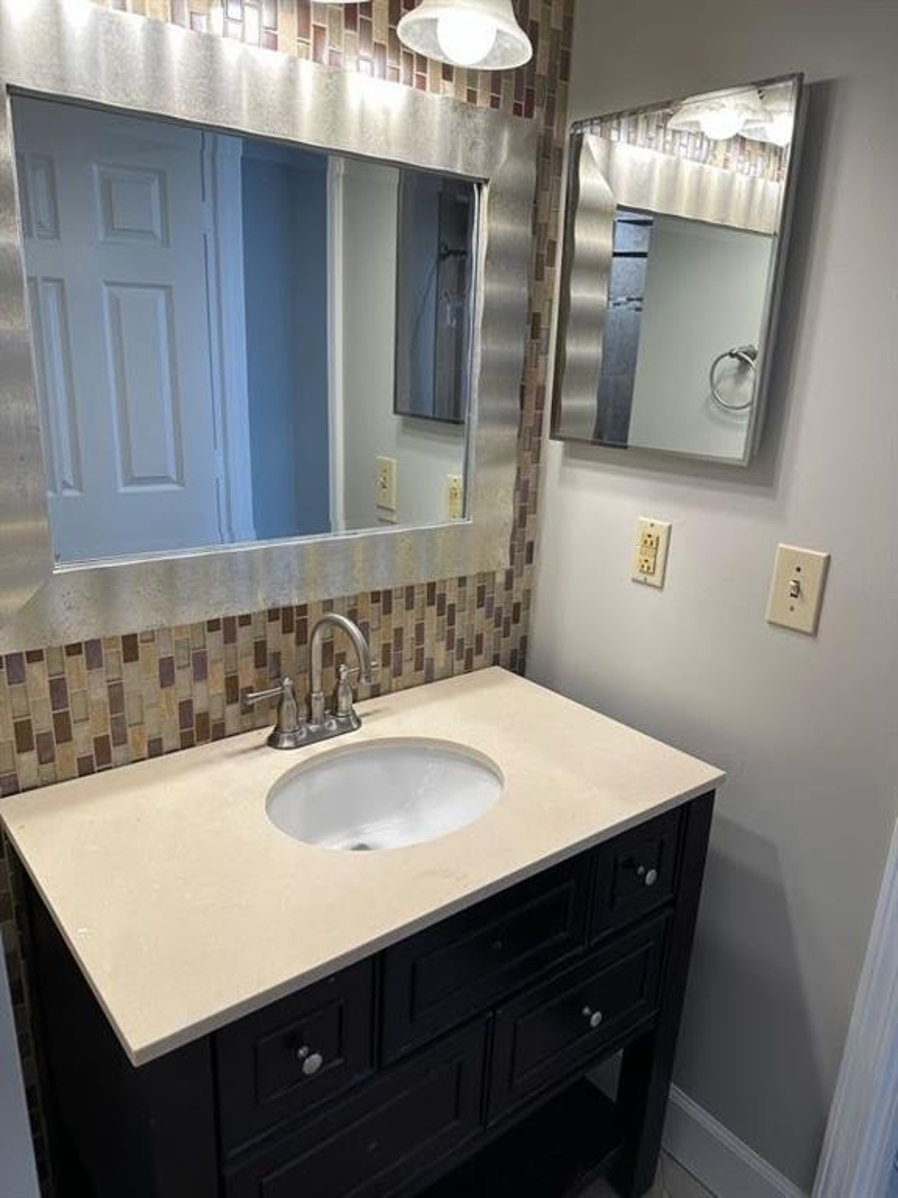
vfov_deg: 71.6
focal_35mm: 24
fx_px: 830
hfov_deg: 56.8
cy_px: 599
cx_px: 449
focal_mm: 6.86
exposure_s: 1/120
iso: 125
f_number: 1.78
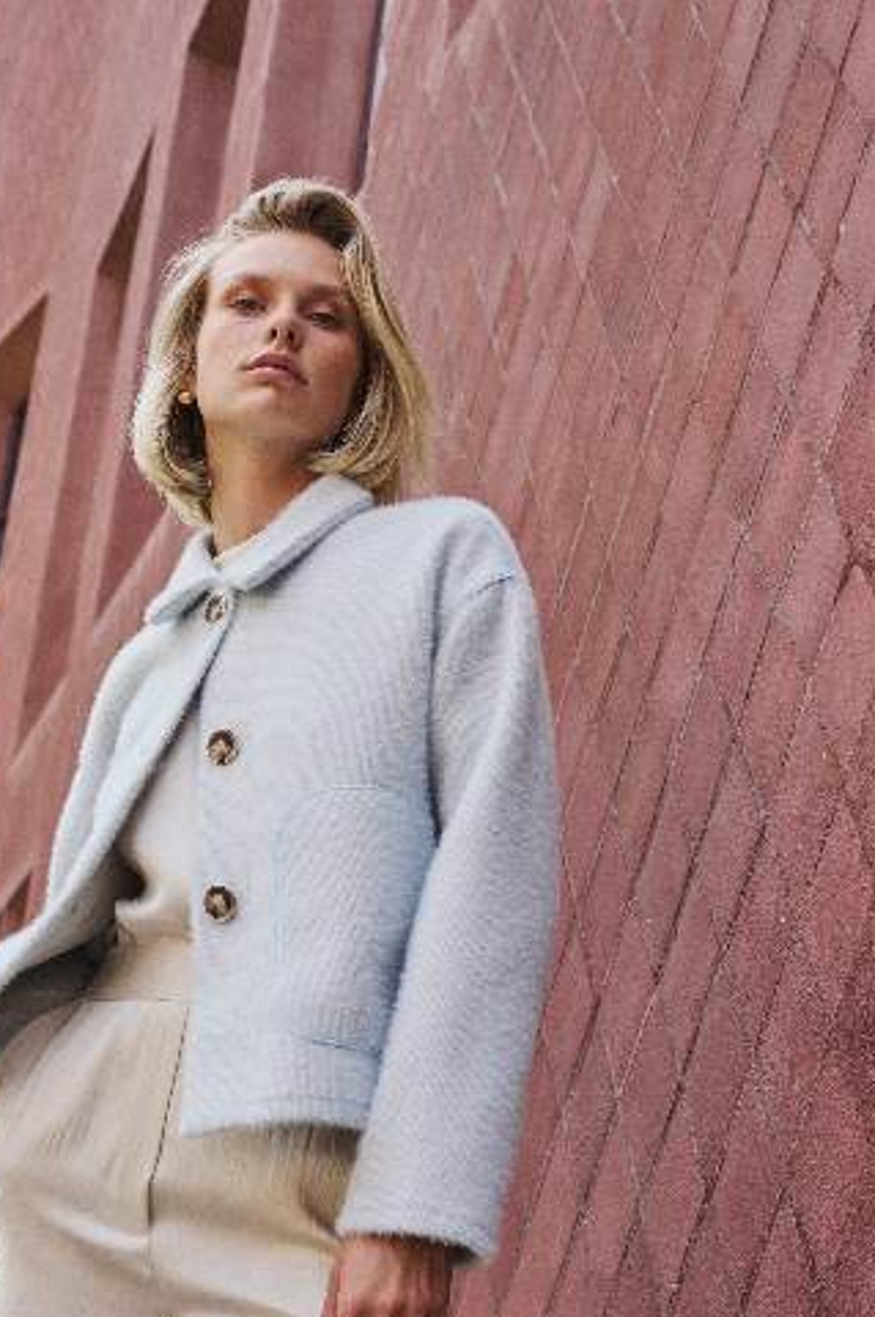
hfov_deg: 25.0
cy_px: 738
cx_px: 381
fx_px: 1973
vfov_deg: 36.9
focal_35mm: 54
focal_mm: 37
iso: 200
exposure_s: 1/320
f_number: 5
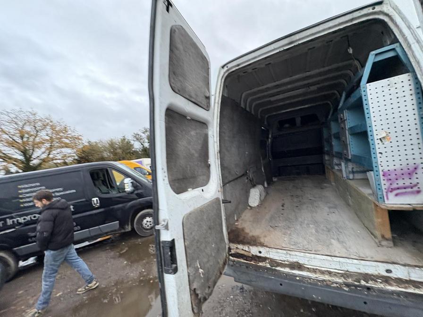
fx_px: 171
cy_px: 158
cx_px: 212
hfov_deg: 102.1
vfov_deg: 85.7
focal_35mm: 14
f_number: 2.2
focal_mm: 2.22
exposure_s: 1/60
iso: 320
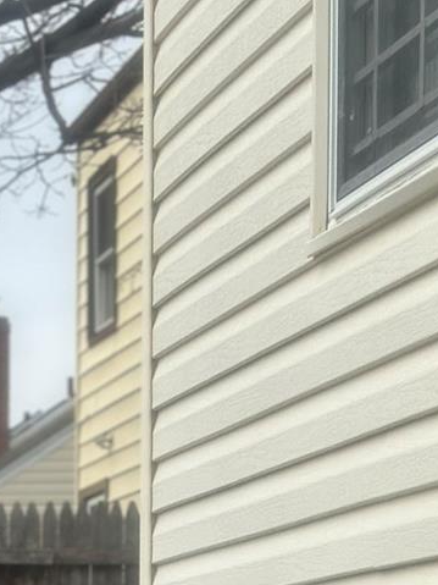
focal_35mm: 154
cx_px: -190
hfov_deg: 9.4
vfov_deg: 12.3
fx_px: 2599
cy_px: 859
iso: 80
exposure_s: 1/2809
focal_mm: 6.86
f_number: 1.78
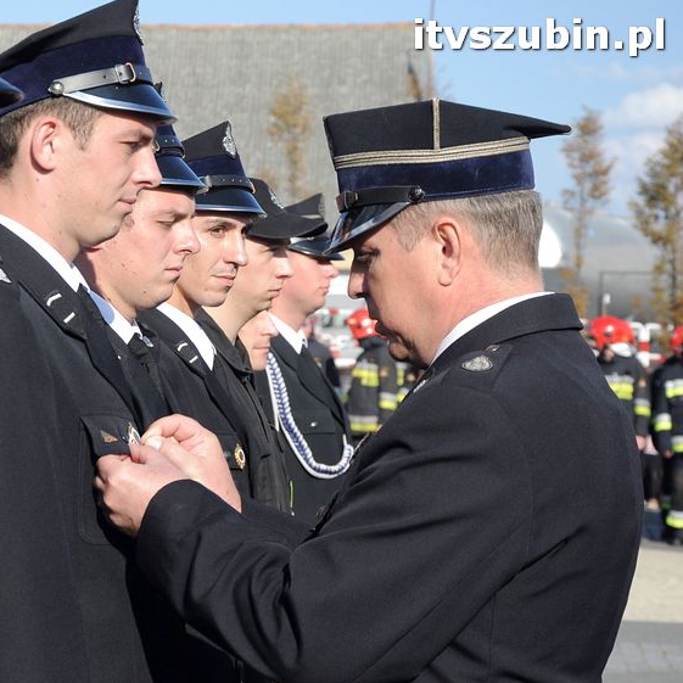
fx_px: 2500
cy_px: 342
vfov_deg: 15.6
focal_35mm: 112
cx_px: 170
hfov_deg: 15.5
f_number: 8
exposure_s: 1/1000
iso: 400
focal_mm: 58
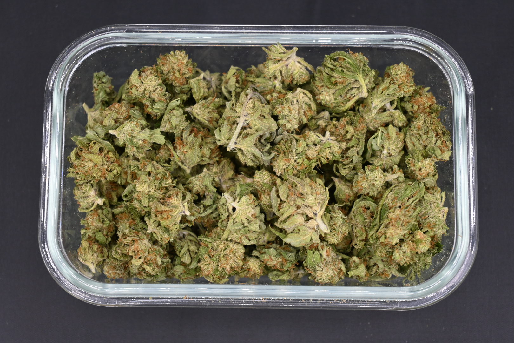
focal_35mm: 75
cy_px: 172
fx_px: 1071
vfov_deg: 18.2
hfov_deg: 27.0
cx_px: 257
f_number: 6.3
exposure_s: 1/250
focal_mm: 50
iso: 400
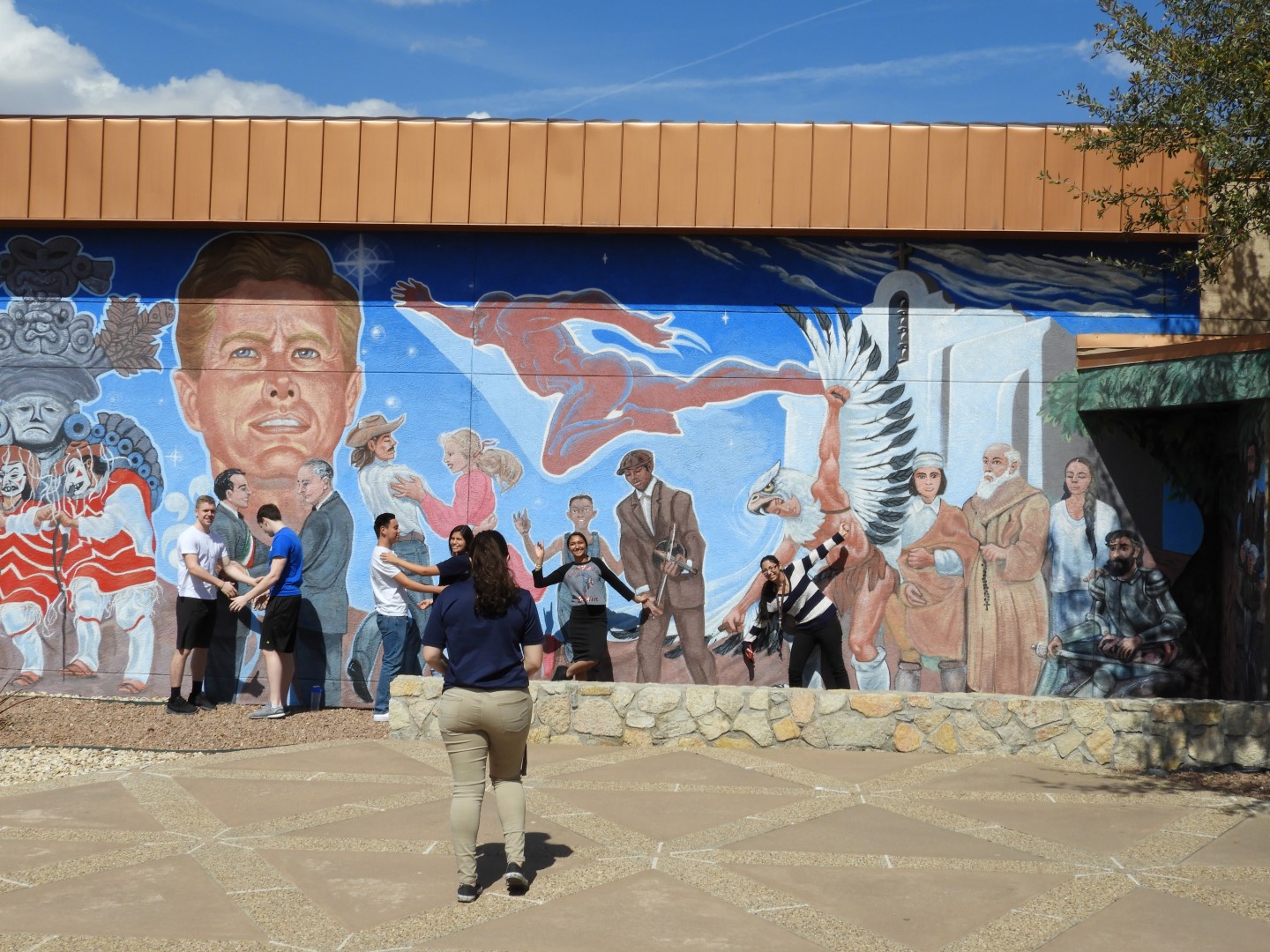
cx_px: 635
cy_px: 476
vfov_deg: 32.2
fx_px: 1651
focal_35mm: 45
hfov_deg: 42.1
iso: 100
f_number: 4
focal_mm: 8.1
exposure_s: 1/1600
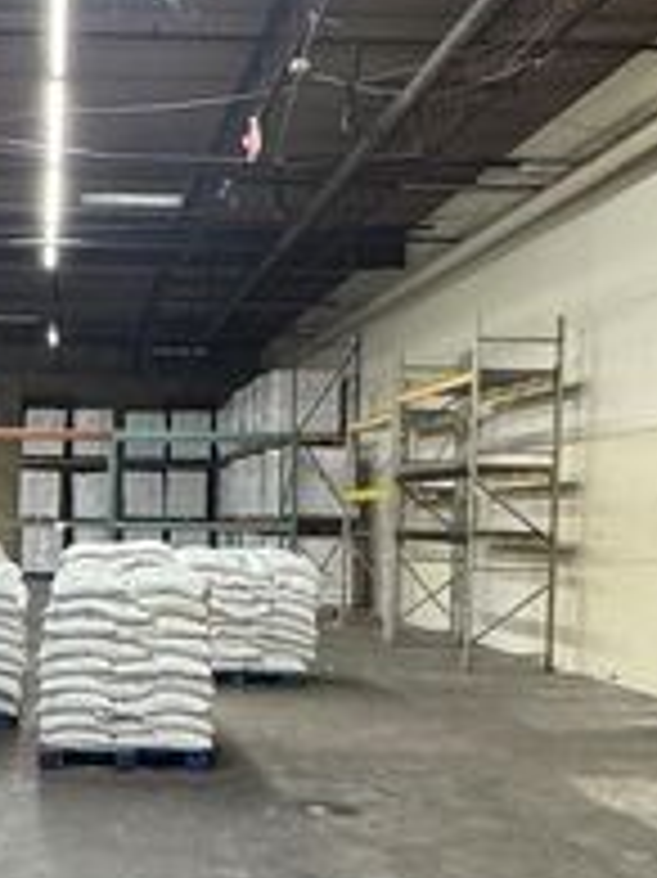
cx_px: 54
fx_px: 1216
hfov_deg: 28.9
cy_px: 574
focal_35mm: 48
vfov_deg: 39.3
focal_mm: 2.22
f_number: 2.2
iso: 500
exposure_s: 1/60
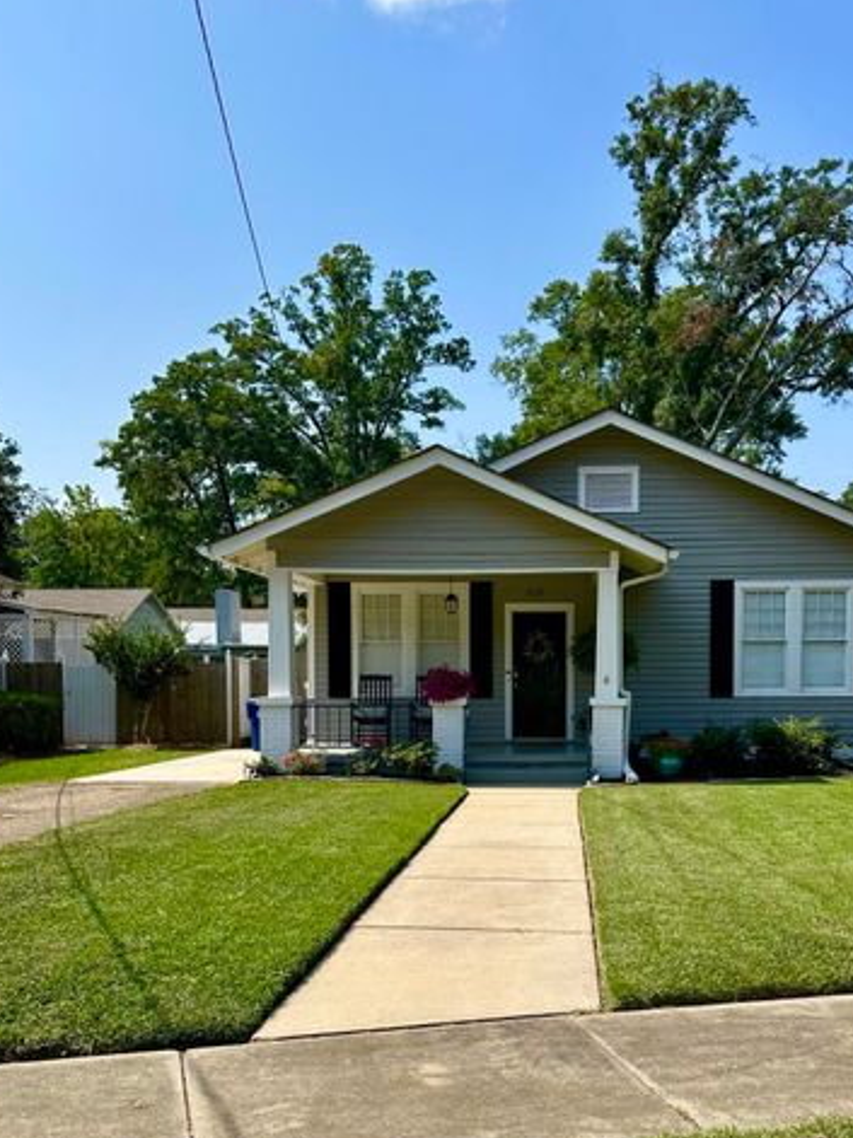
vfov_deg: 53.4
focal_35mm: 34
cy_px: 704
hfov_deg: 41.5
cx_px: 529
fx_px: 1118
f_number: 1.78
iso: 80
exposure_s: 1/4184
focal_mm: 6.86
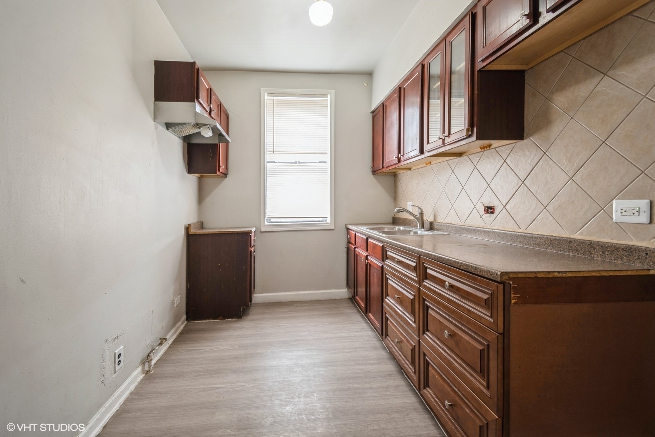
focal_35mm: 15
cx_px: 328
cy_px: 218
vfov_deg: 77.3
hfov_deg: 100.4
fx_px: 273
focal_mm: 10
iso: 100
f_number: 5
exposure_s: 1/4
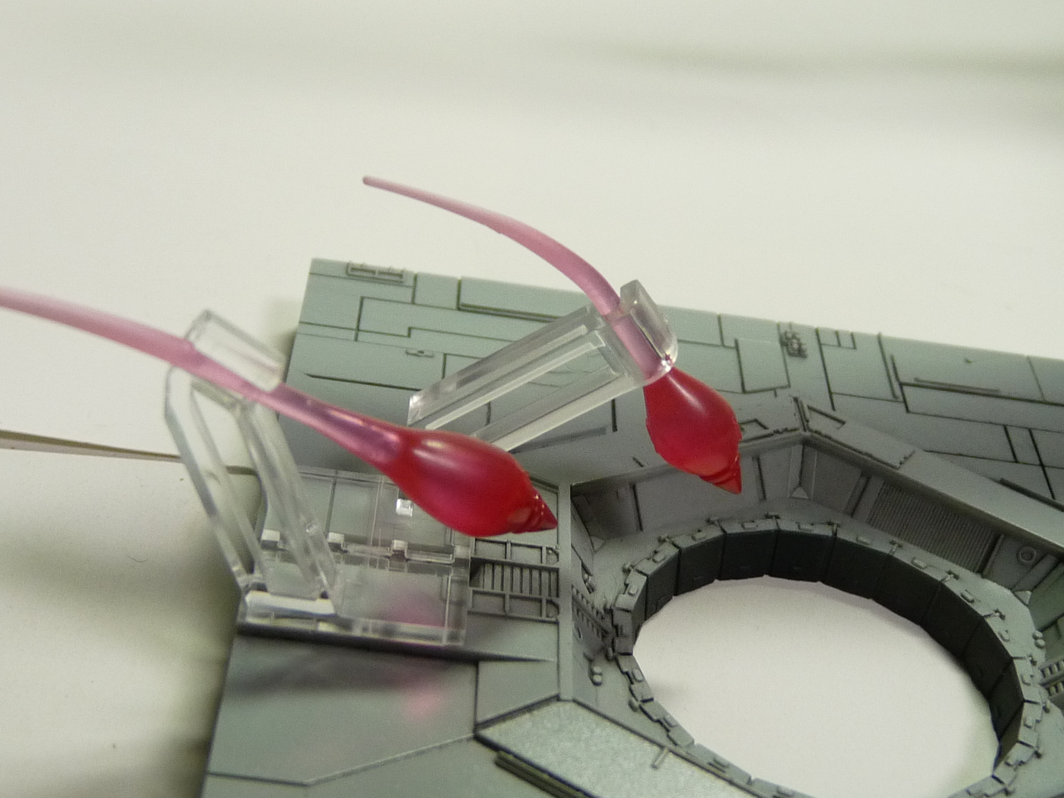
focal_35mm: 61
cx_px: 533
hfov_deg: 31.7
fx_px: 1875
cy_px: 396
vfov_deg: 24.0
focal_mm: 6
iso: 200
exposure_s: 1/80
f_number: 3
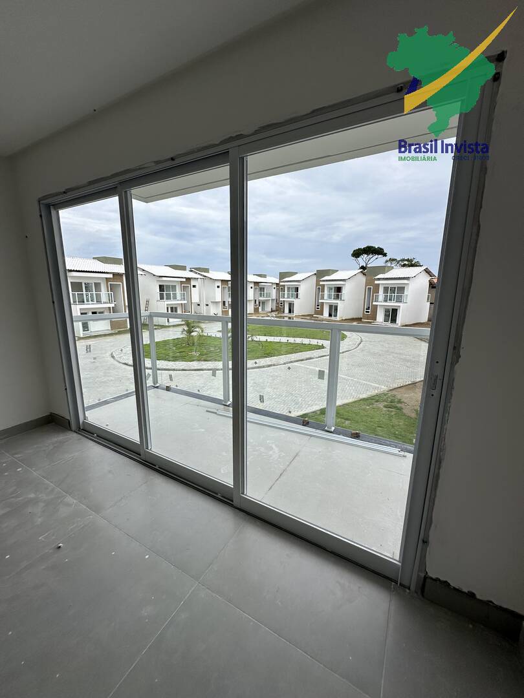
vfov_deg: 102.1
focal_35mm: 14
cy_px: 349
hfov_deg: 85.7
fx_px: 283
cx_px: 262
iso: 40
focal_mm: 2.22
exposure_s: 1/988
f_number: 2.2
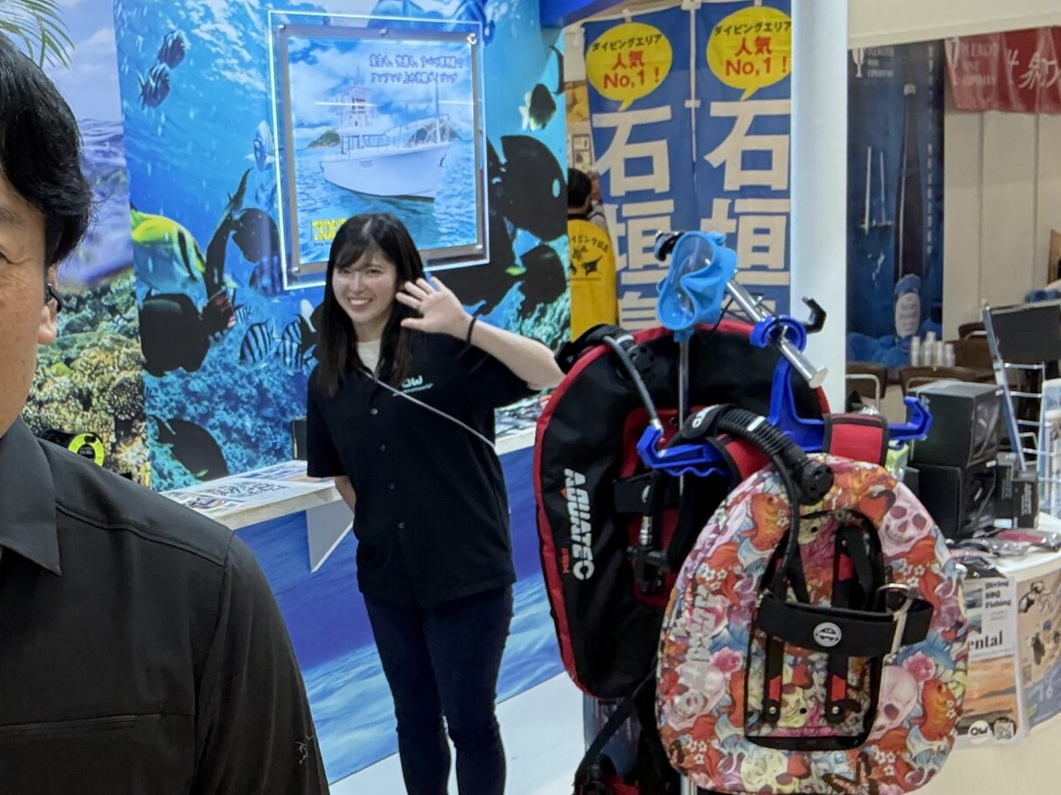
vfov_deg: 30.2
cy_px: 431
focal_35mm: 48
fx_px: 1471
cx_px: 211
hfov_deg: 38.2
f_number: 1.9
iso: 125
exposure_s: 1/100
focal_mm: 2.69
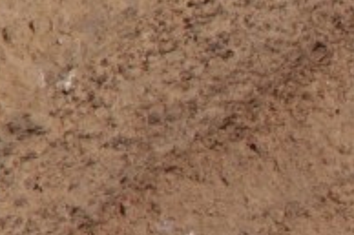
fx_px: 29150
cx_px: 662
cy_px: 277
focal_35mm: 2967
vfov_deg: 0.5
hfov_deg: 0.7
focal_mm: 300
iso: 800
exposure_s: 1/2000
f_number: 16
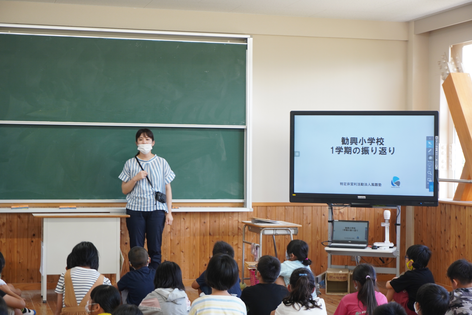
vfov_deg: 19.3
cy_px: 158
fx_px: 925
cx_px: 236
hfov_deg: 28.6
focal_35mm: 70
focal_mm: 47
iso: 400
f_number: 5.6
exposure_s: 1/60
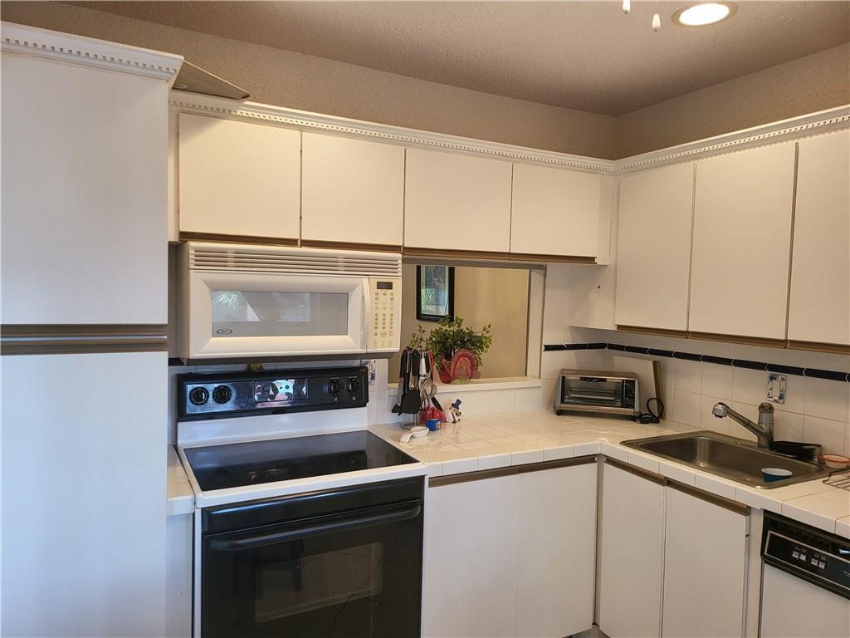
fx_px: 589
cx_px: 425
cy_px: 319
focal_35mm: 24
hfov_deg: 71.6
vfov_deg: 56.8
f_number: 1.8
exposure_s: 1/120
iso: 160
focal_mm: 5
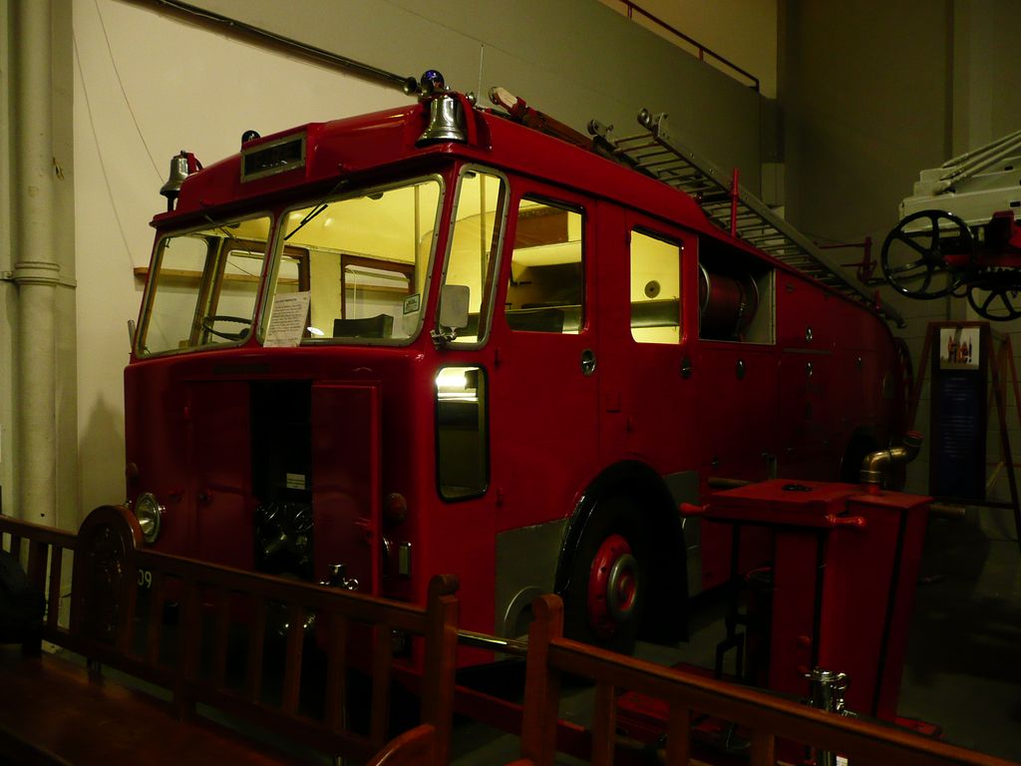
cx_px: 510
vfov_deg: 49.7
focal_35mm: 28
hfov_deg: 63.4
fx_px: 826
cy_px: 383
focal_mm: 4.6
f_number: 3.3
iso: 200
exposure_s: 1/8
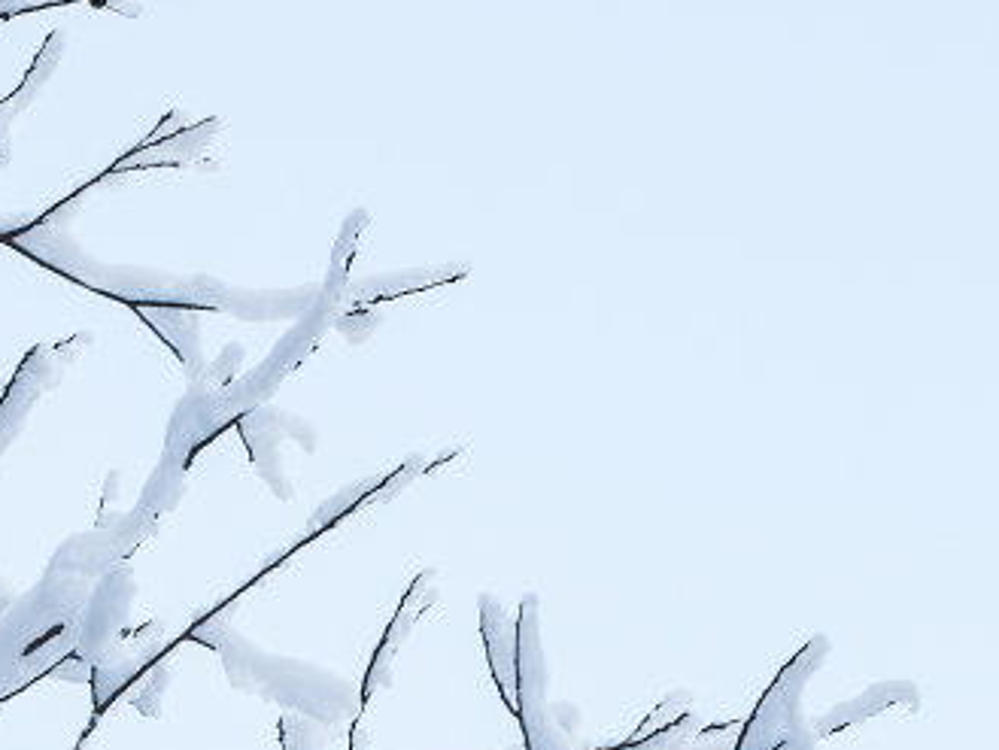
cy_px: 1079
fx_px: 6351
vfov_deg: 6.7
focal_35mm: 220
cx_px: 425
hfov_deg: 9.0
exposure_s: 1/15
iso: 500
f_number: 11
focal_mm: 31.5
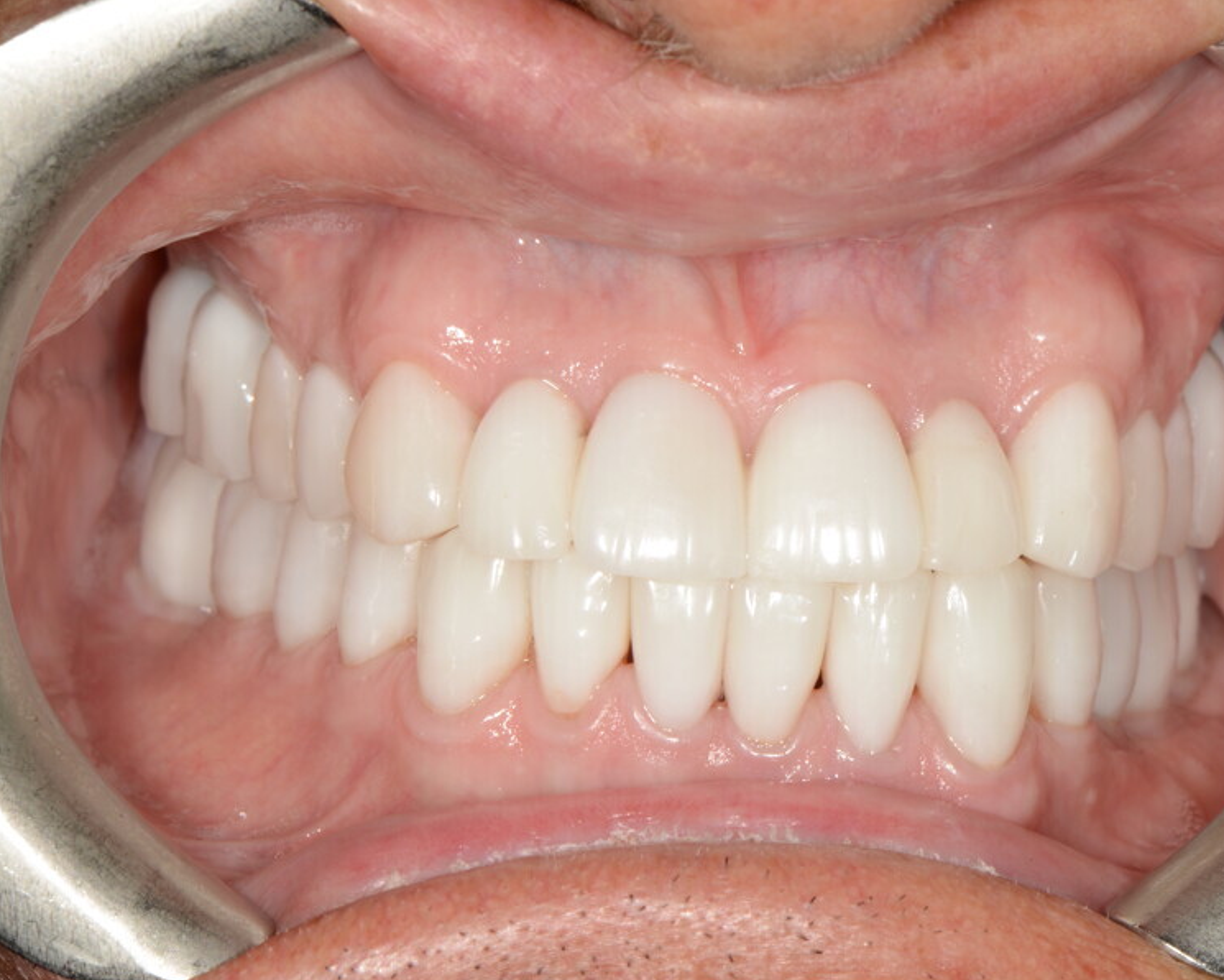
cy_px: 492
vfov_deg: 13.0
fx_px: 4311
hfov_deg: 16.2
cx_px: 683
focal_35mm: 119
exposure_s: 1/60
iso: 200
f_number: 36
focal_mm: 105
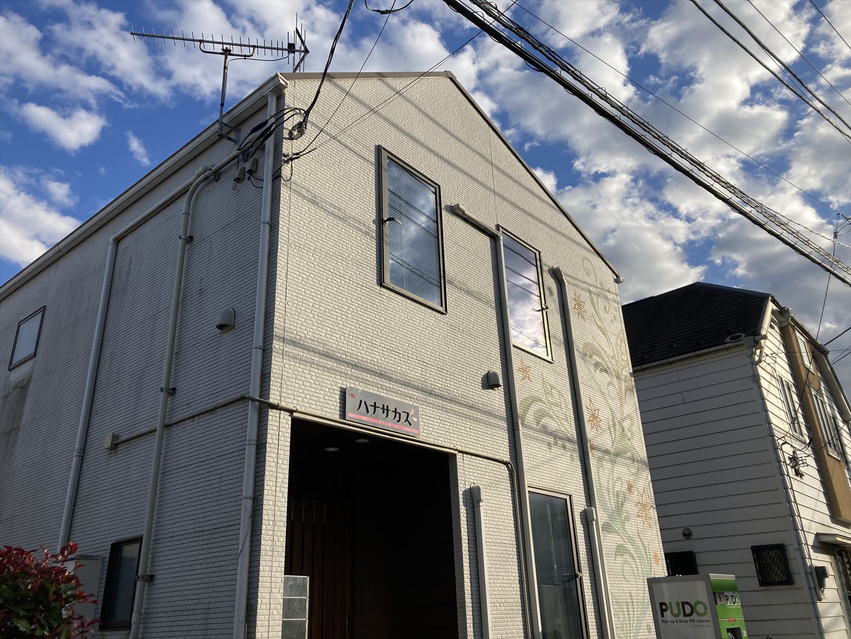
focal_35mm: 28
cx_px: 426
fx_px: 688
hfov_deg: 63.4
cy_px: 320
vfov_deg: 49.8
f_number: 1.8
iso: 20
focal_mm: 3.99
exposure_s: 1/2558
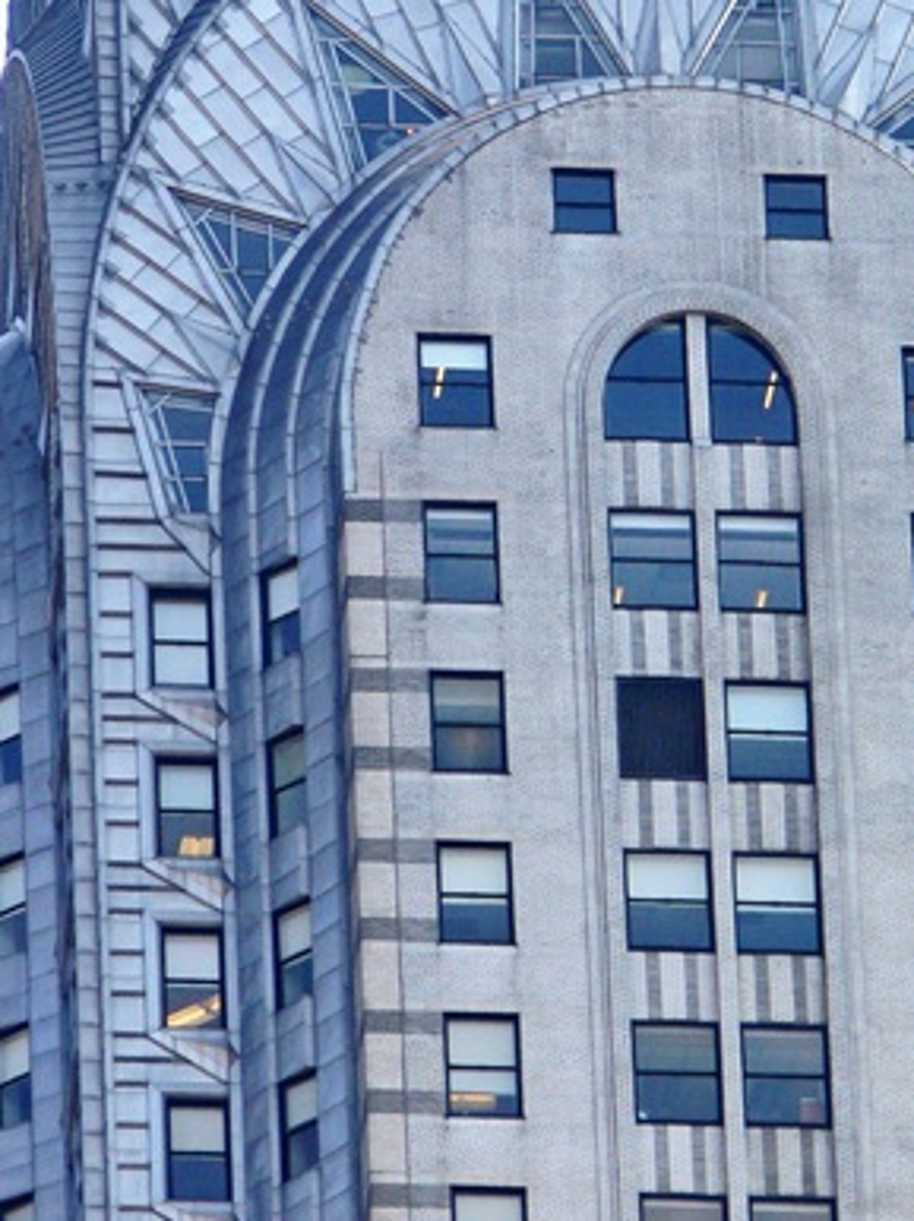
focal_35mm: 684
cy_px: 459
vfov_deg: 2.9
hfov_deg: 2.2
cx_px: 595
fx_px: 24107
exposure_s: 1/250
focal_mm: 69.9
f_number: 5.6
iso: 80
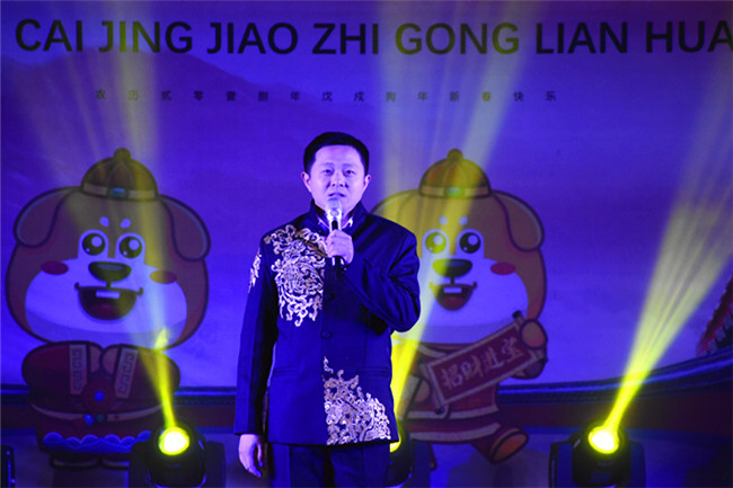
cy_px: 244
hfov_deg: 9.8
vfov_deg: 6.5
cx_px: 366
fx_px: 4274
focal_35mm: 210
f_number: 5.6
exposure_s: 1/200
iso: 2000
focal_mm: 140
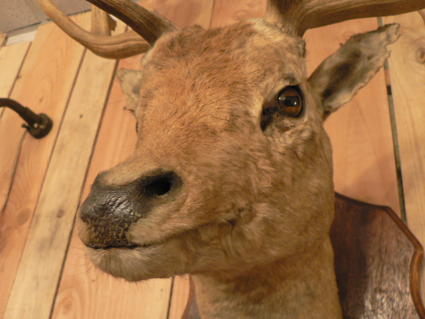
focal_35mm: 36
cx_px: 212
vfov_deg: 39.7
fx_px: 442
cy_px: 160
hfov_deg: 51.4
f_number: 2.8
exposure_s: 1/13
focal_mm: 6
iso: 200
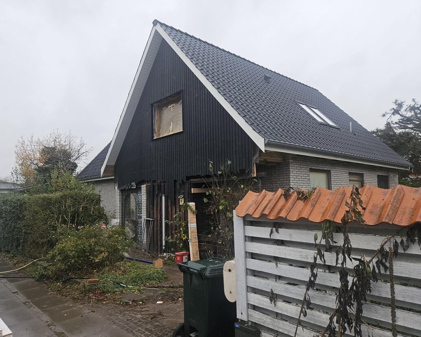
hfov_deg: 68.0
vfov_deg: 56.8
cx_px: 192
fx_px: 312
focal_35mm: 25
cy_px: 172
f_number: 1.8
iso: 50
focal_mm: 5.4
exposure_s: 1/180
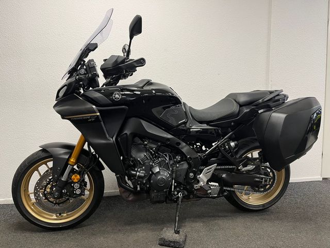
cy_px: 124
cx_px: 165
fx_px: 248
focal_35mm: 26
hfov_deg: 67.3
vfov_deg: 53.1
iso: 80
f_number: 1.6
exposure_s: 1/50
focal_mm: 5.1
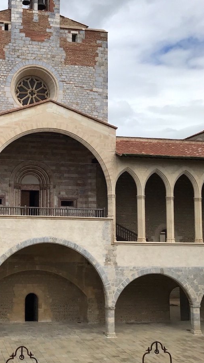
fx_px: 413
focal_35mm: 43
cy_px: 182
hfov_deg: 26.8
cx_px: 21
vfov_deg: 47.4
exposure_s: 1/3195
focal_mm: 3.99
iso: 20
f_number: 1.8
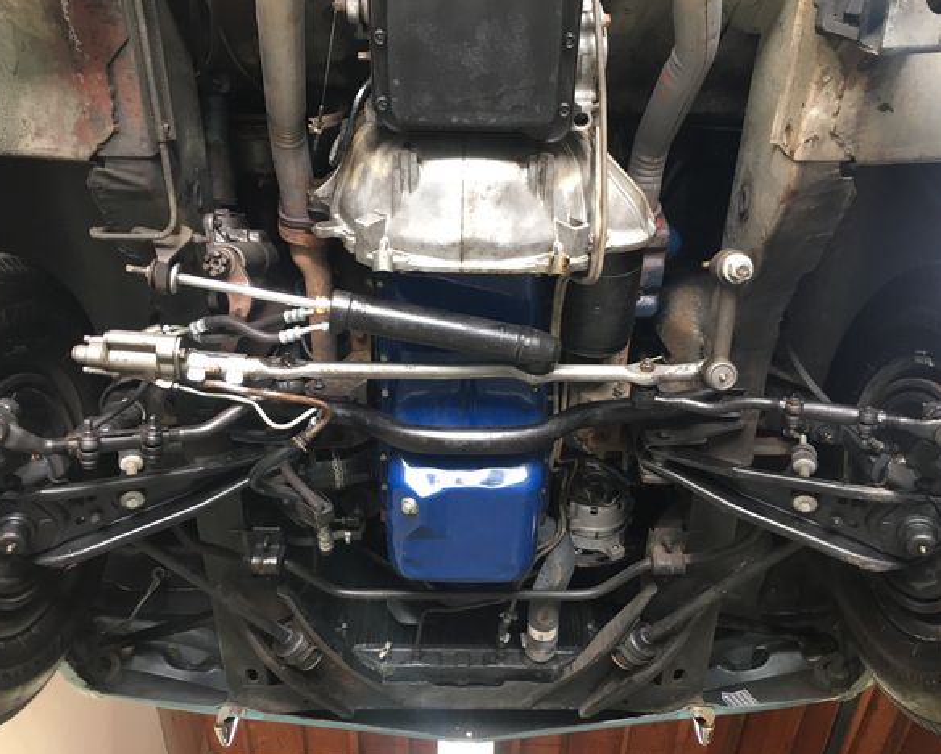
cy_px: 374
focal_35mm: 31
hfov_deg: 57.1
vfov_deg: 47.2
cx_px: 470
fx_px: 864
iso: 80
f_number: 2.2
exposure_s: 1/30
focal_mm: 4.15
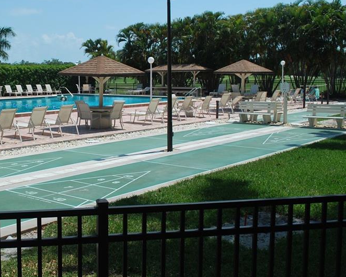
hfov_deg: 37.7
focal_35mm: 48
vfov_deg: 31.4
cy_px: 108
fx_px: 492
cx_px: 81
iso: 100
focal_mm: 22
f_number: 9
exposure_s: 1/320
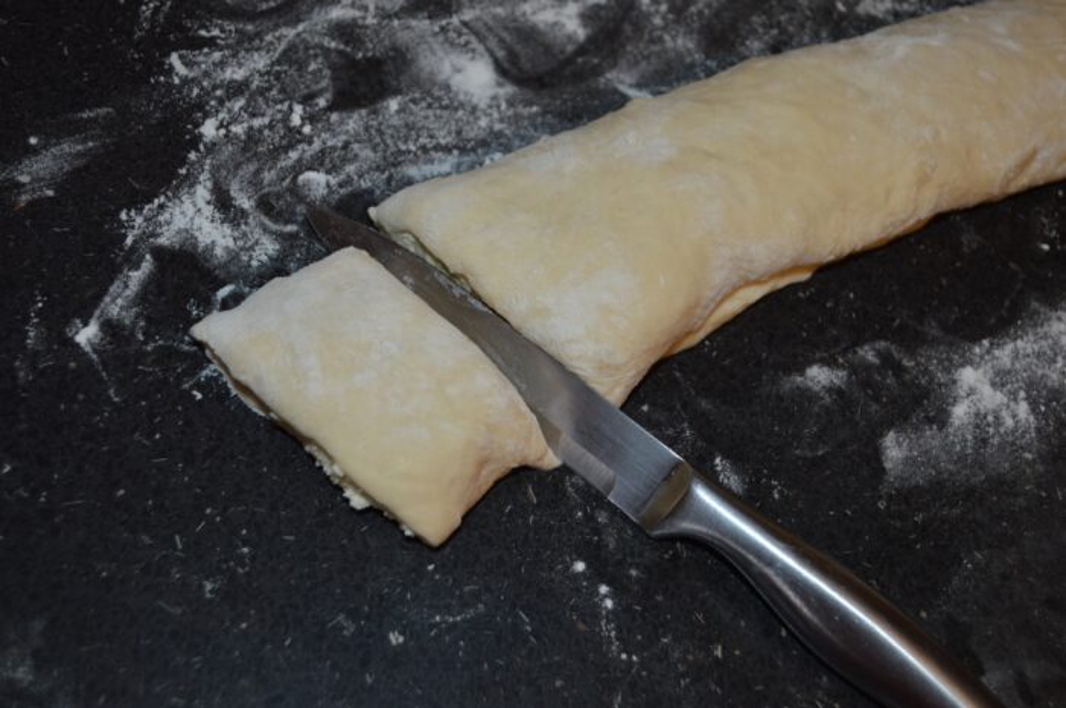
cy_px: 354
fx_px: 1242
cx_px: 533
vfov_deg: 31.8
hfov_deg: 46.4
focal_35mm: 42
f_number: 4.5
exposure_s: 1/60
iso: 400
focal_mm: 28
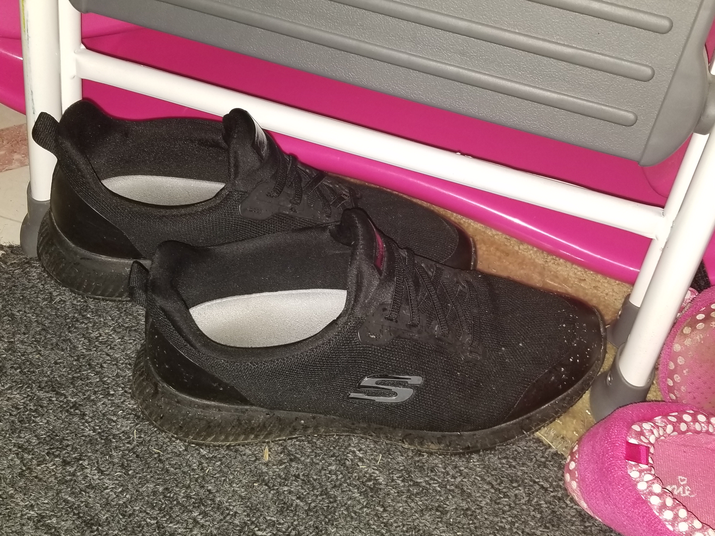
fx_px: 537
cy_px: 268
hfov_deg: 67.3
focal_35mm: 26
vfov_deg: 53.1
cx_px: 358
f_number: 1.7
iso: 100
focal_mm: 4.3
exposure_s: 1/24
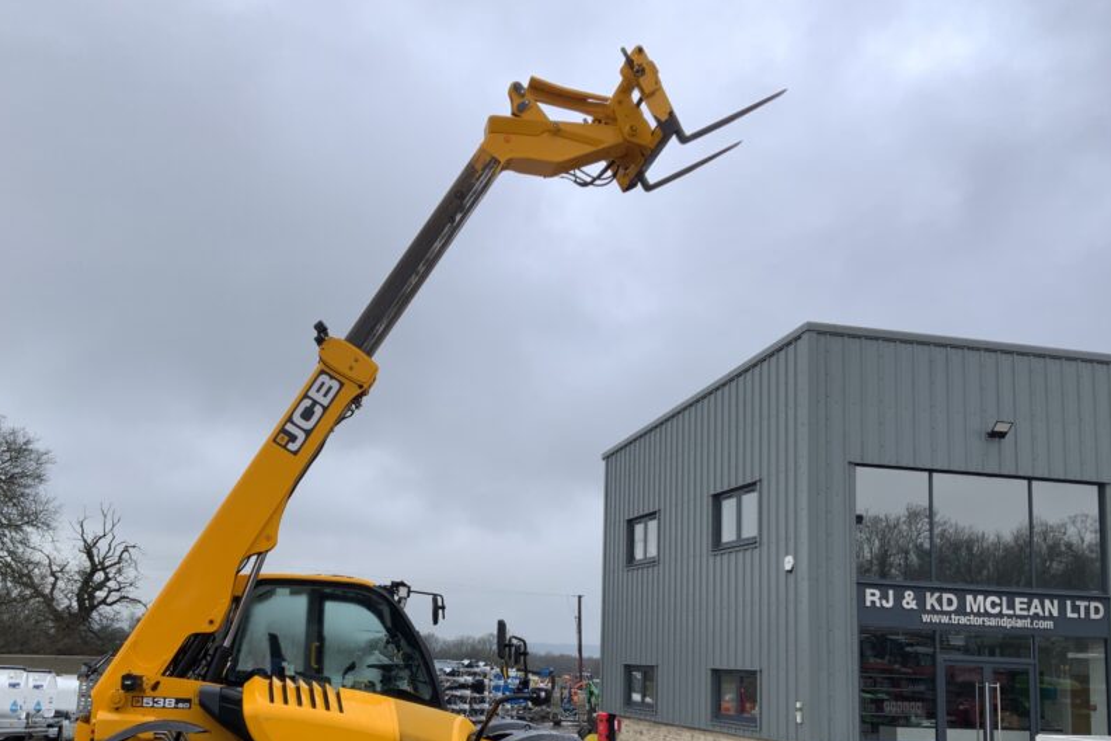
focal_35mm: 39
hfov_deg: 49.4
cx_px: 481
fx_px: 1203
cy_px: 486
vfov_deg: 33.9
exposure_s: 1/127
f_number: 1.8
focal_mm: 3
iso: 16
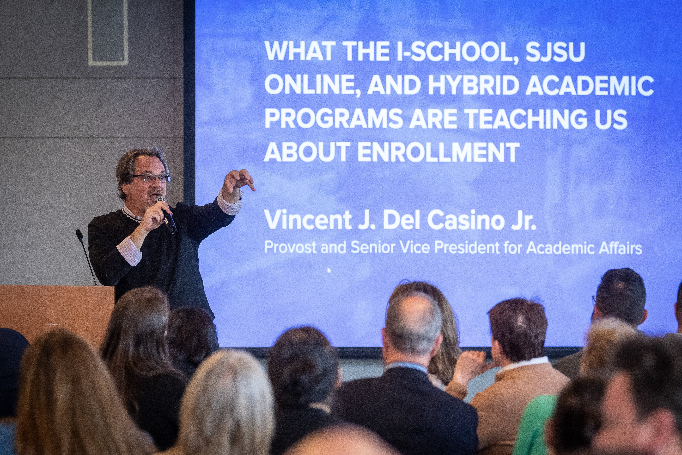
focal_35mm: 165
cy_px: 228
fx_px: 3126
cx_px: 341
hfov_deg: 12.5
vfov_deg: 8.3
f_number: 3.2
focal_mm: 110
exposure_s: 1/320
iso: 3200
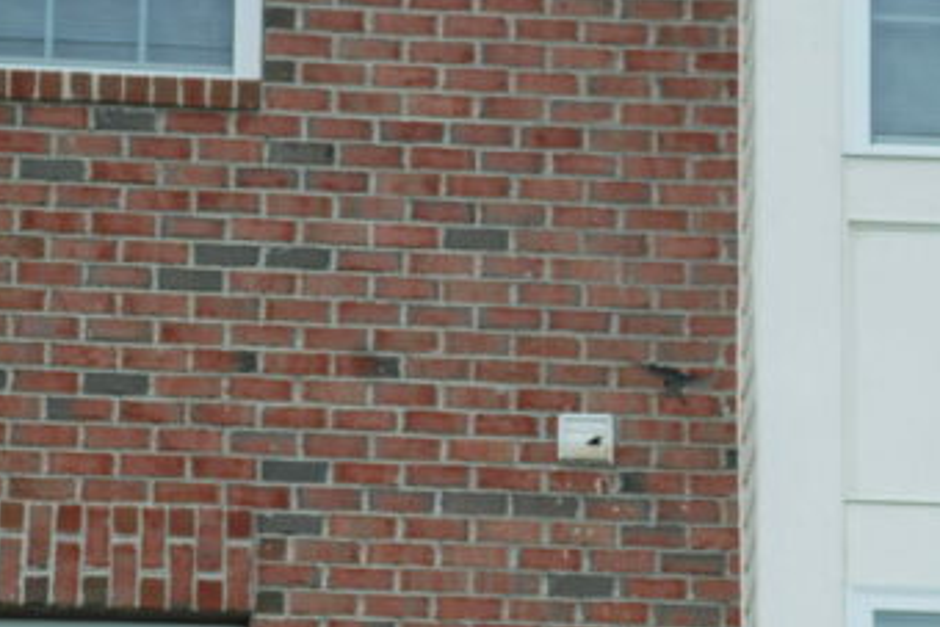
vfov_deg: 5.7
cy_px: 438
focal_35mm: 243
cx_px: 603
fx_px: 6347
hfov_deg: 8.5
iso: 180
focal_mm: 110
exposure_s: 1/500
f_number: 5.6
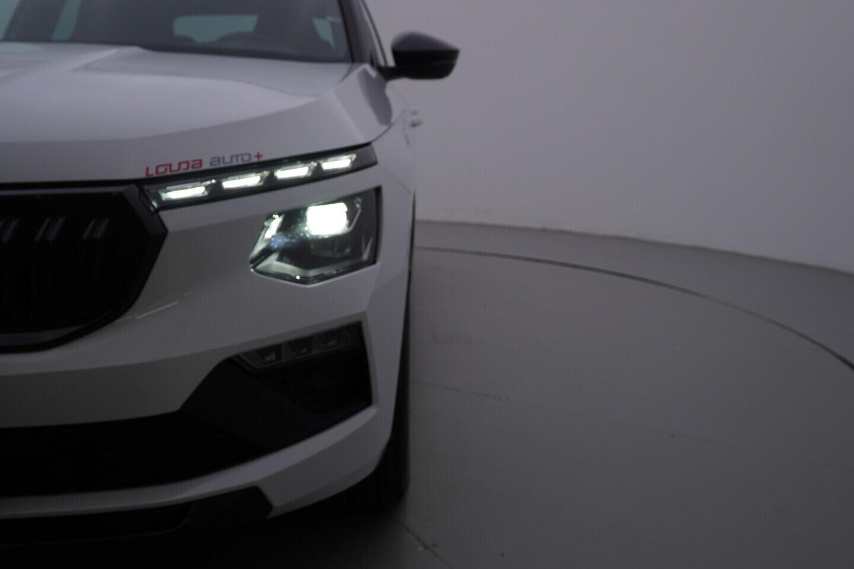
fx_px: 854
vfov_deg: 36.9
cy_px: 284
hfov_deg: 53.1
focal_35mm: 36
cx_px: 427
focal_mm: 24
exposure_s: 1/160
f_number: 5.6
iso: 125
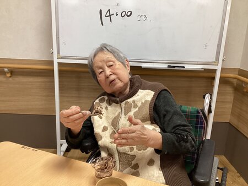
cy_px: 93
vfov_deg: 45.5
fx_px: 222
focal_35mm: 31
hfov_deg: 58.3
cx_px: 124
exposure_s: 1/60
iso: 160
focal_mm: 3.3
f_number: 2.4
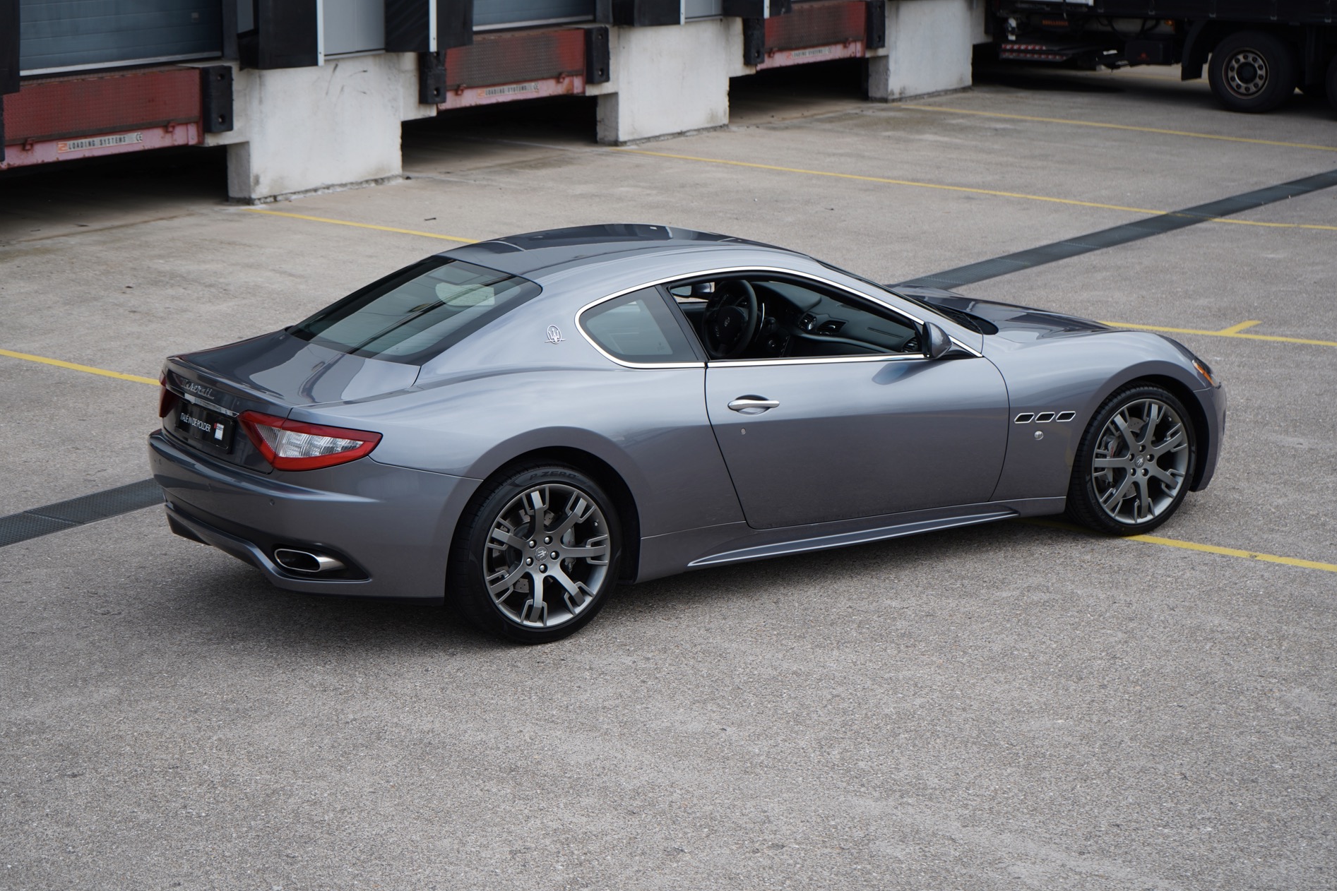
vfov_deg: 19.2
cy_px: 451
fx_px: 2637
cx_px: 666
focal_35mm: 71
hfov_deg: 28.5
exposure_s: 1/200
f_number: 6.3
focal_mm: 70
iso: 100
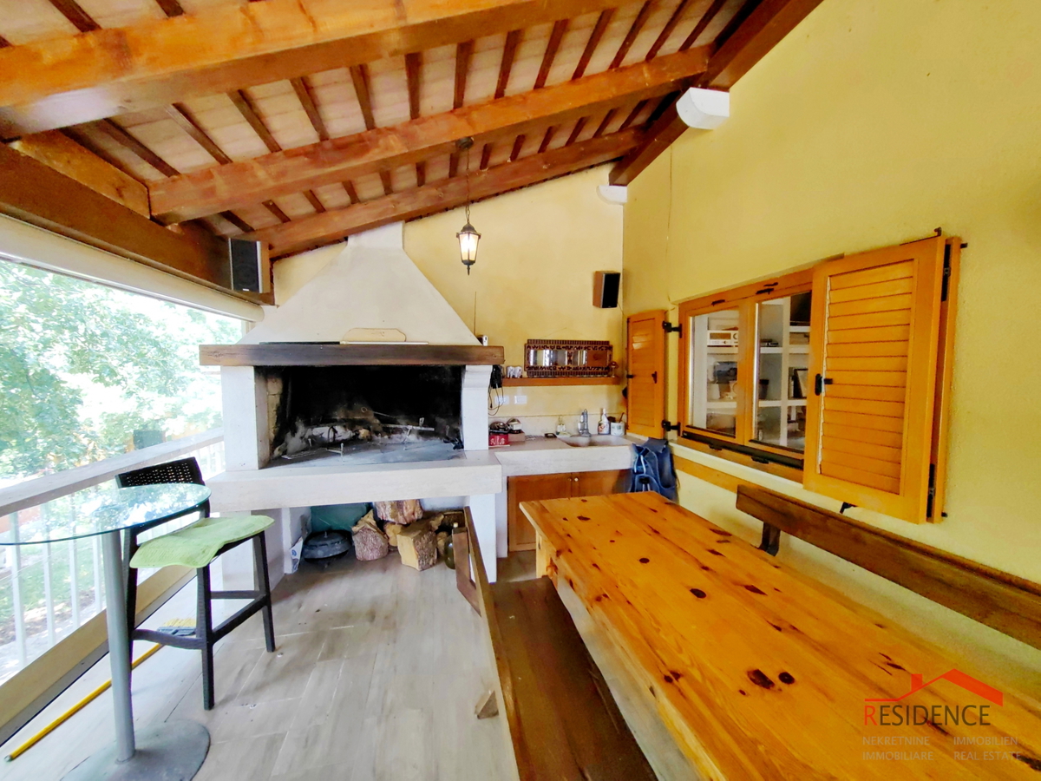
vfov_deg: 89.9
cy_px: 390
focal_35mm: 13
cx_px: 520
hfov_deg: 106.2
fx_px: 391
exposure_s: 1/100
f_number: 2.2
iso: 100
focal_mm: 1.76
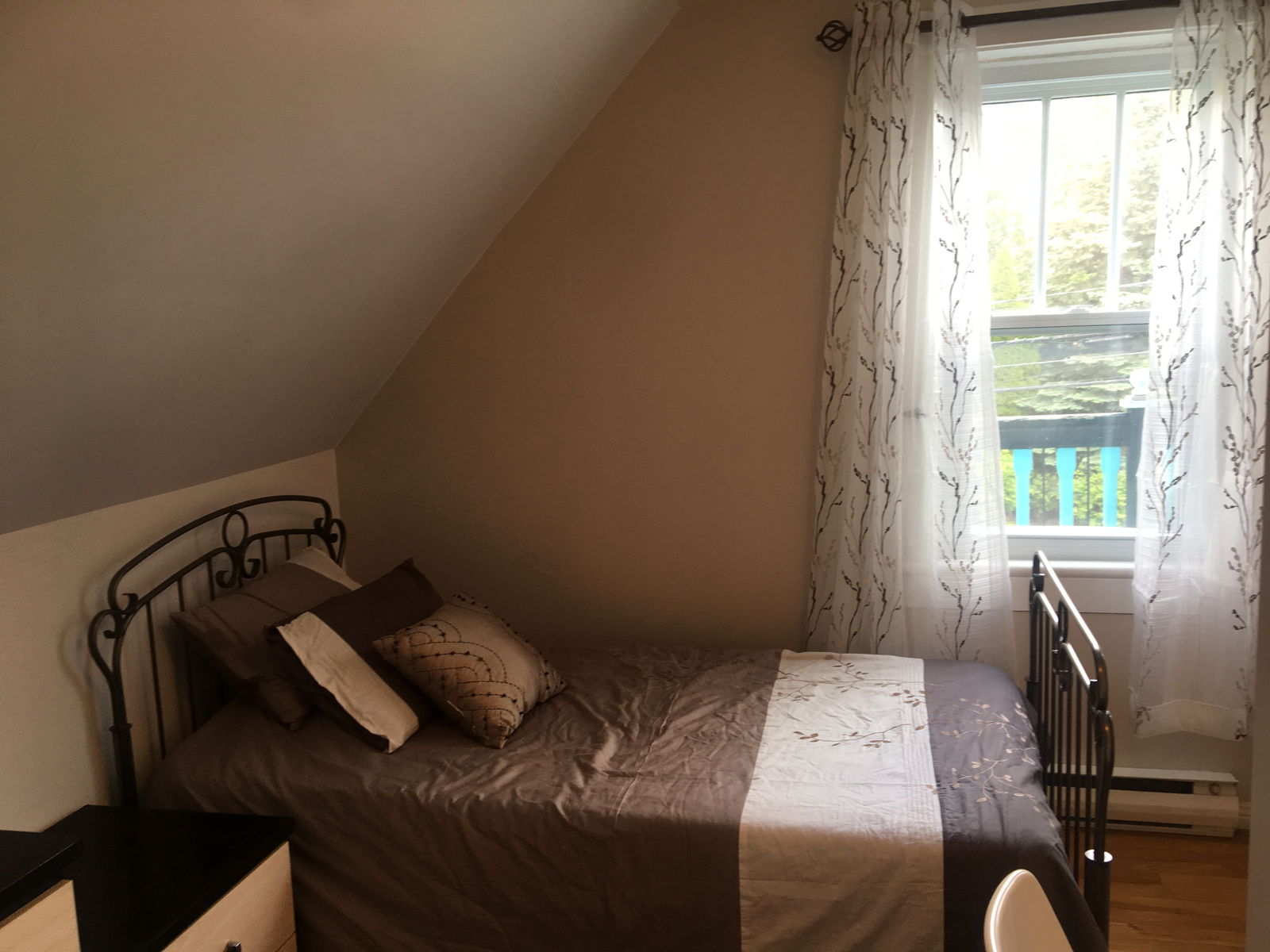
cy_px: 476
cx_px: 635
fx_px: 1064
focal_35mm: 29
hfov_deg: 61.7
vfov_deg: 48.2
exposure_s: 1/40
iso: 32
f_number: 2.2
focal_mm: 4.15
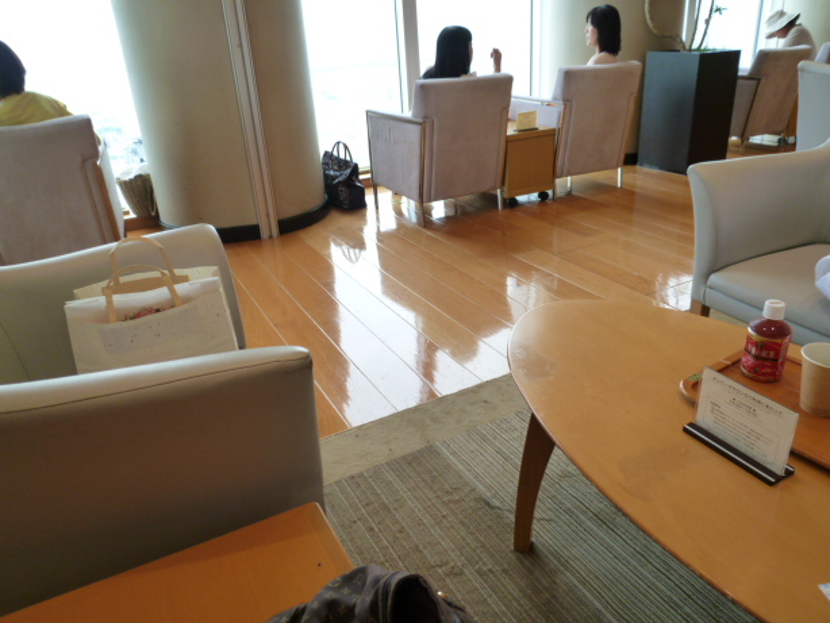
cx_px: 423
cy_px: 312
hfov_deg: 69.4
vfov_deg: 54.9
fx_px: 600
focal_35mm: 25
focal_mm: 4.3
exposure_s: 1/160
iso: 125
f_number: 2.8
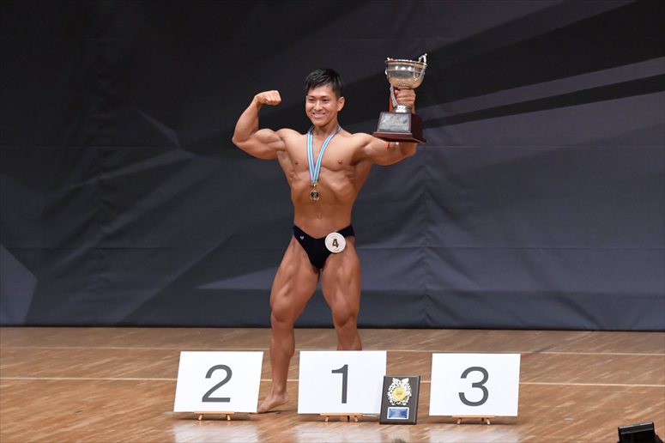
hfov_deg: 7.6
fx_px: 4985
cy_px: 222
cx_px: 332
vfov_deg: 5.1
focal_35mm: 270
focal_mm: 180
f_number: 5.6
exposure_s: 1/400
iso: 6400
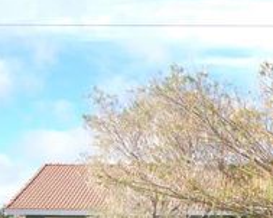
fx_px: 783
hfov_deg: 18.4
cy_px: 210
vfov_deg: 15.6
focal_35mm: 97
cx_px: 355
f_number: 9
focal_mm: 26
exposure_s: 1/320
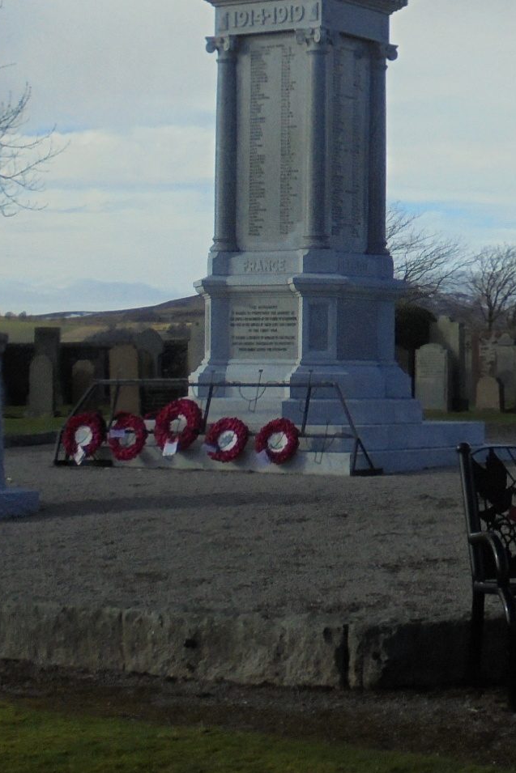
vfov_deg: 21.2
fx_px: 2063
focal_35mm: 96
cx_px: 304
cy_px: 255
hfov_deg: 14.2
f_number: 4
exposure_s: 1/800
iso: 100
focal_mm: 6.1
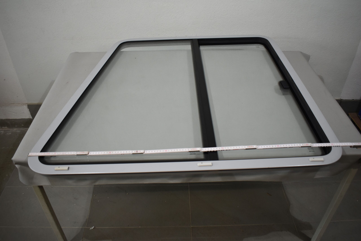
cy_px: 120
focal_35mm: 30
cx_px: 180
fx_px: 301
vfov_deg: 43.6
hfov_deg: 61.9
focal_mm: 20
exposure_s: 1/250
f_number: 3.5
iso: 450
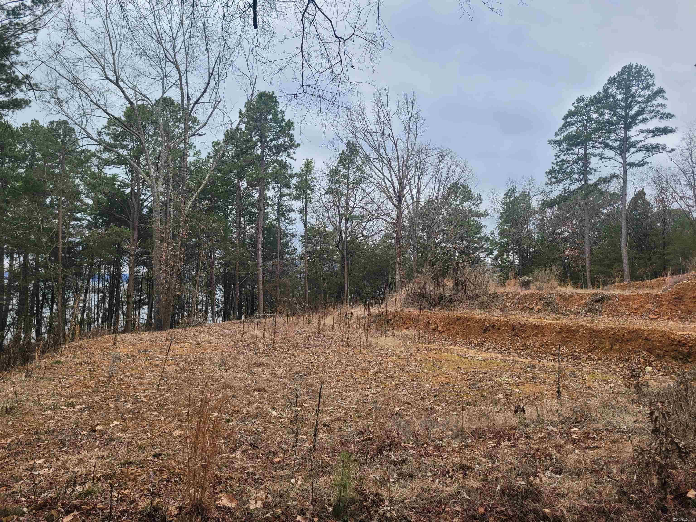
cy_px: 261
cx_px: 348
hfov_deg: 67.3
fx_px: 523
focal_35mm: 26
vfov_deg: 53.1
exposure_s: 1/398
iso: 40
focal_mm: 5.4
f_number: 1.8
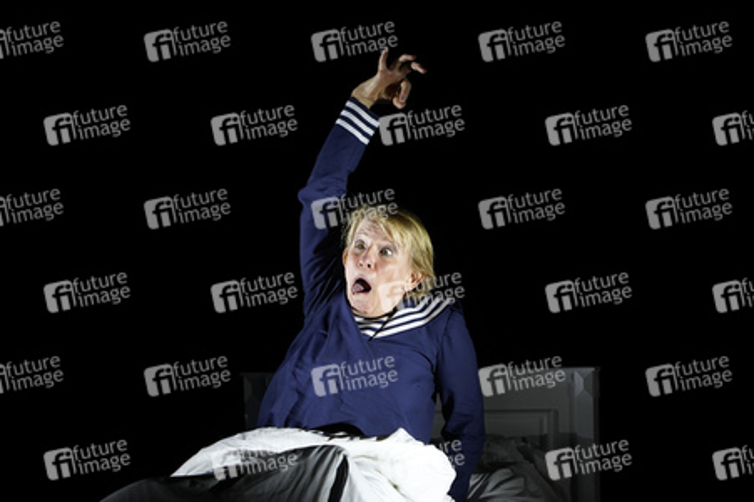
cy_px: 251
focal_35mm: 437
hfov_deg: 4.7
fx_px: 9146
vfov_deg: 3.1
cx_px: 377
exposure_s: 1/320
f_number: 7.1
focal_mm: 437
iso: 1600
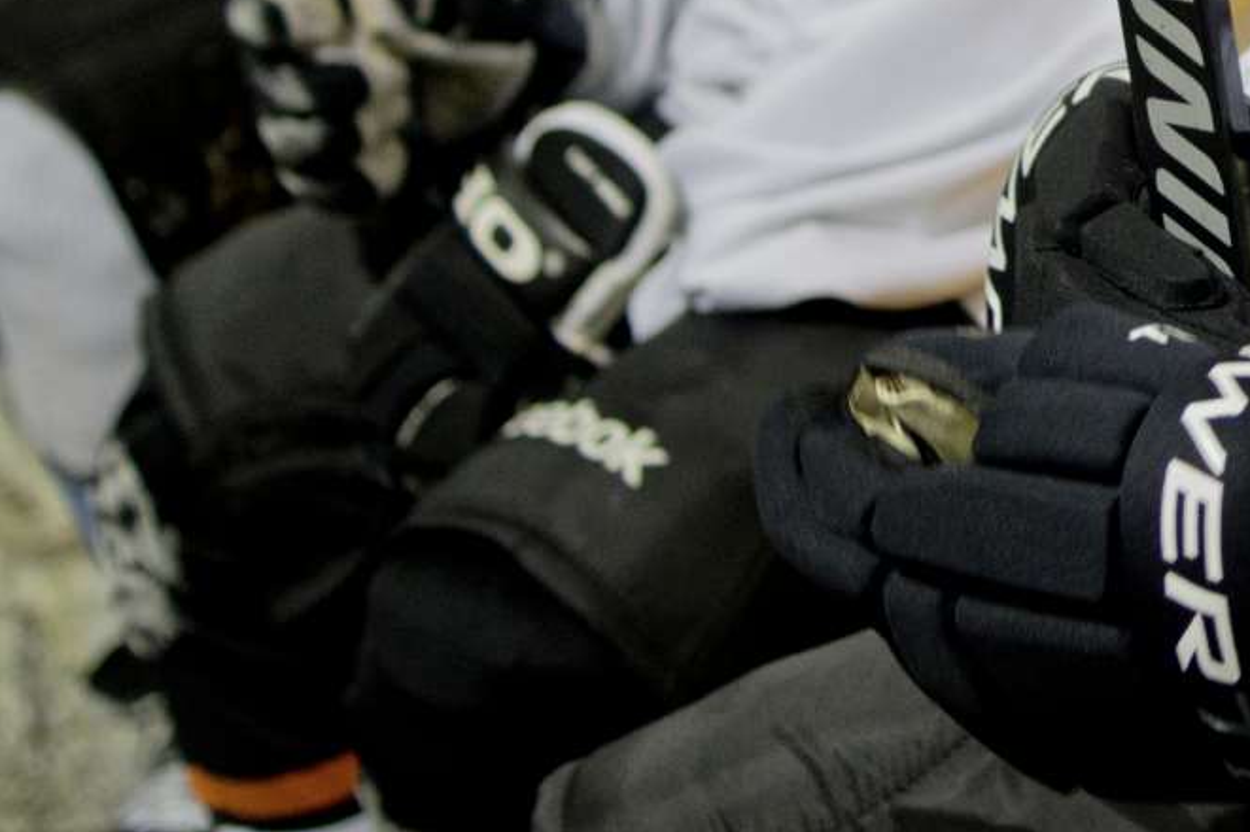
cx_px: 1814
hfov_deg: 12.1
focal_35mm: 163
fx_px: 5641
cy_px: -209
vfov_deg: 8.3
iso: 400
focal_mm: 35
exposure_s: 1/60
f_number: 2.8
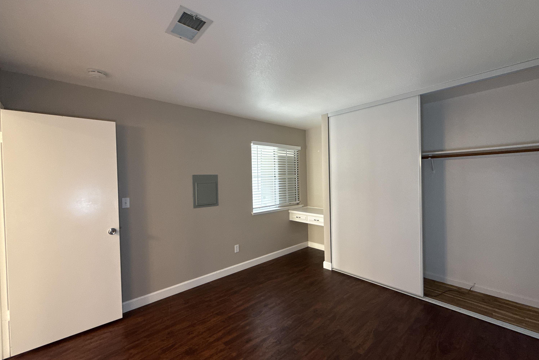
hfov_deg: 100.4
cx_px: 277
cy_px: 181
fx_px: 225
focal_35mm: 15
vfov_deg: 77.3
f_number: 2.2
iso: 400
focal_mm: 2.22
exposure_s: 1/60
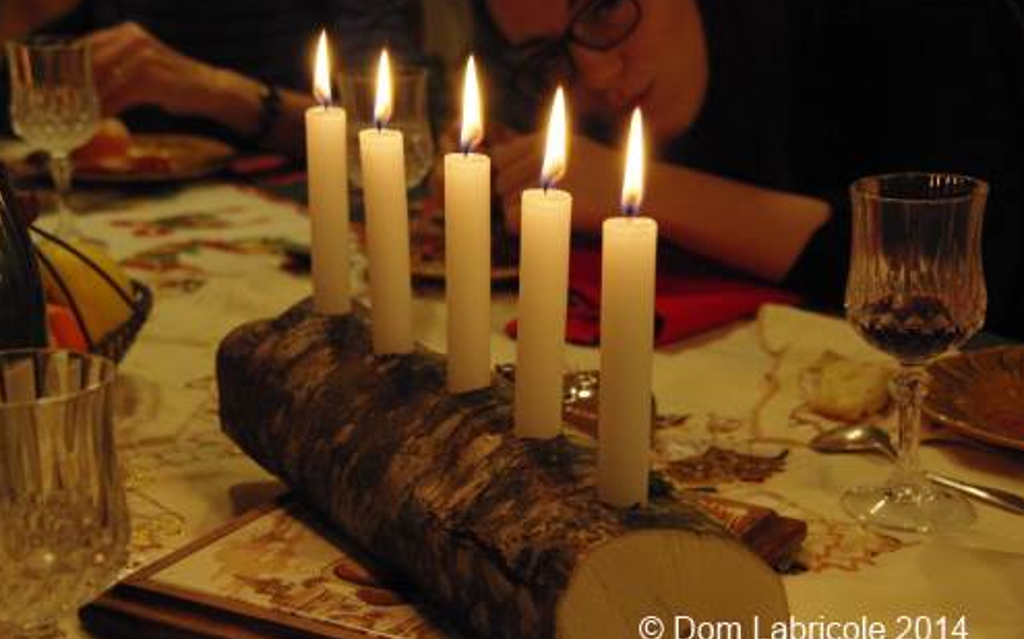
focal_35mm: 66
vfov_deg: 19.7
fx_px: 1841
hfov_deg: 31.1
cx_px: 511
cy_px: 336
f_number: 6.7
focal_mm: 42.5
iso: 1600
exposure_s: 1/60
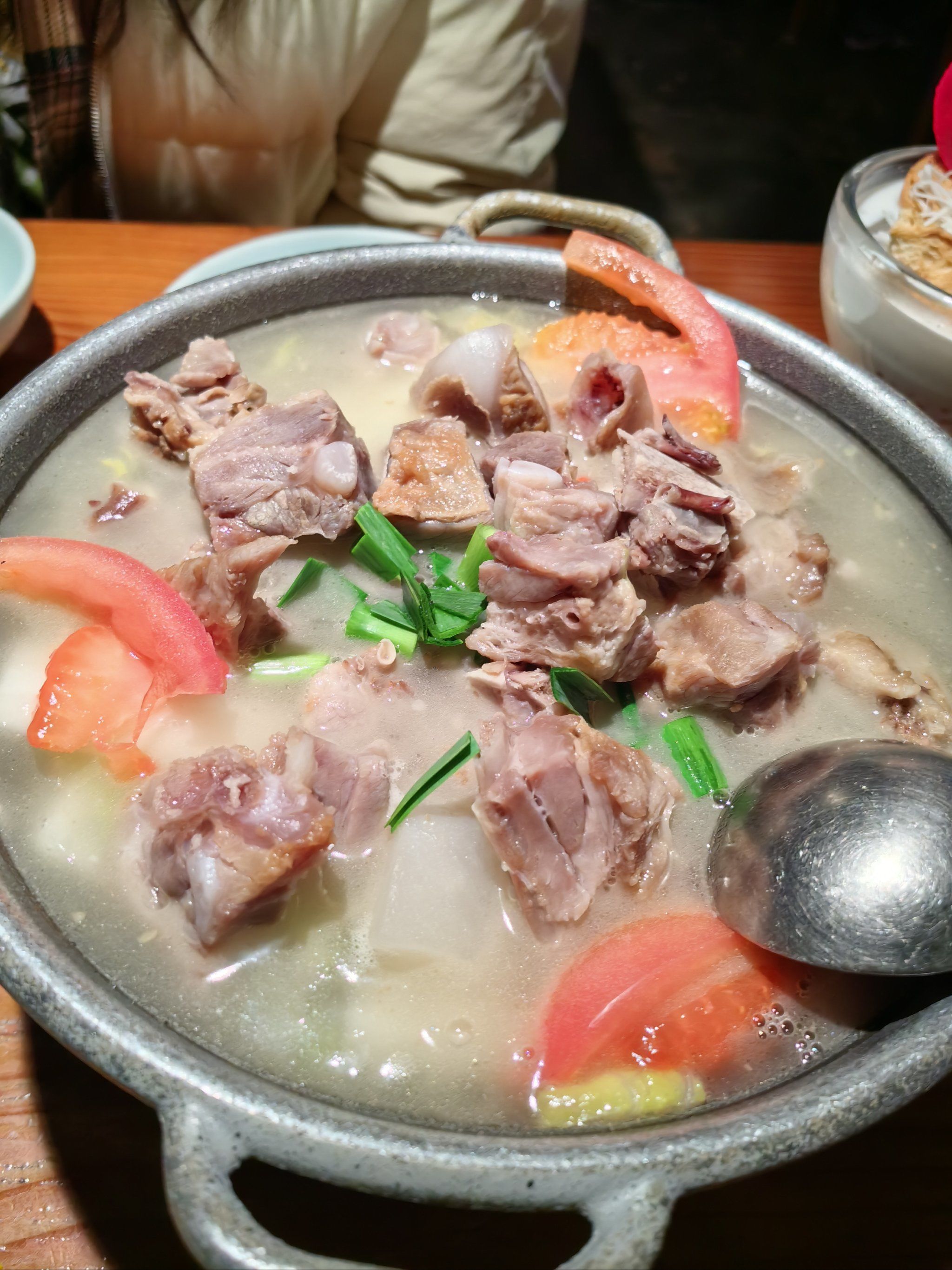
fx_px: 990
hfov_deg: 51.4
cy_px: 635
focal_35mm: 27
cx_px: 476
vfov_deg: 65.3
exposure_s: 1/100
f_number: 2
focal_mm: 5.75
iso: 80
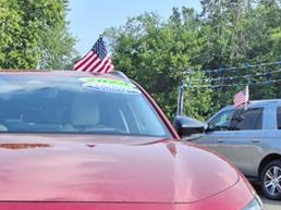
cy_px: 251
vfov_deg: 20.5
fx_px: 543
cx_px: 44
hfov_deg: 28.2
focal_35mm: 67
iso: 40
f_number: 1.9
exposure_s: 1/1000
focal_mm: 3.58
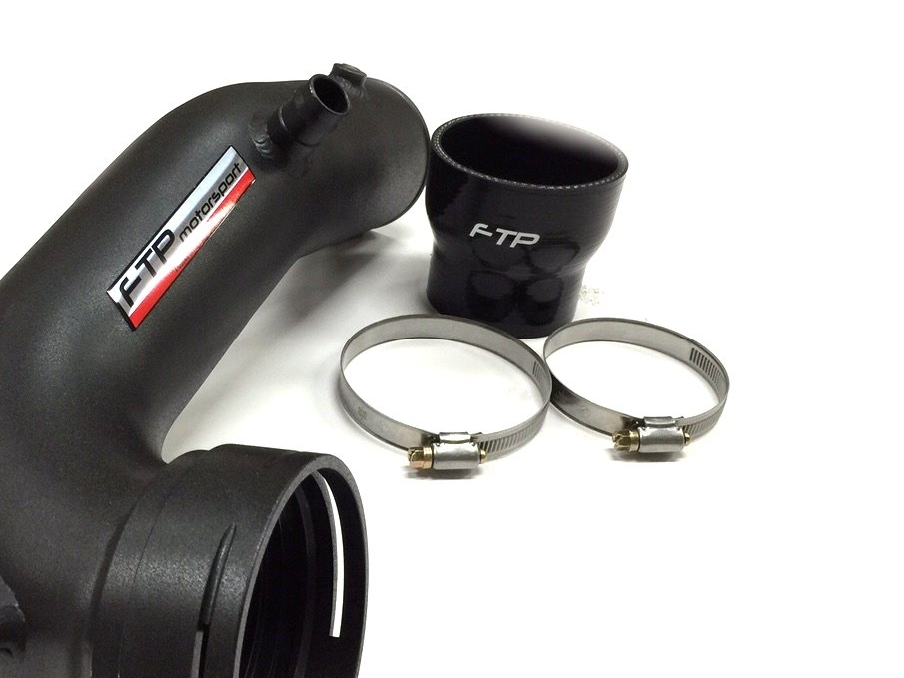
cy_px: 365
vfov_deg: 35.1
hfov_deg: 45.1
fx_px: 1071
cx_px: 304
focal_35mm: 41
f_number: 2.2
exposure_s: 1/30
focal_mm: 4.15
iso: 32
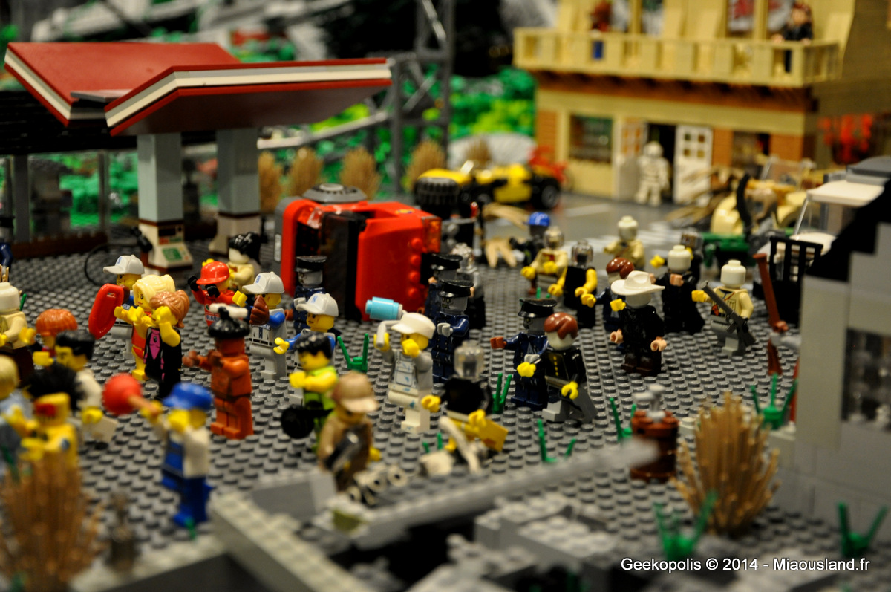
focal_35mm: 72
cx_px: 446
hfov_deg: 28.1
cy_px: 296
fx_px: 1780
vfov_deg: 18.9
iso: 800
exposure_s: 1/8
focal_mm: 48
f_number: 4.8
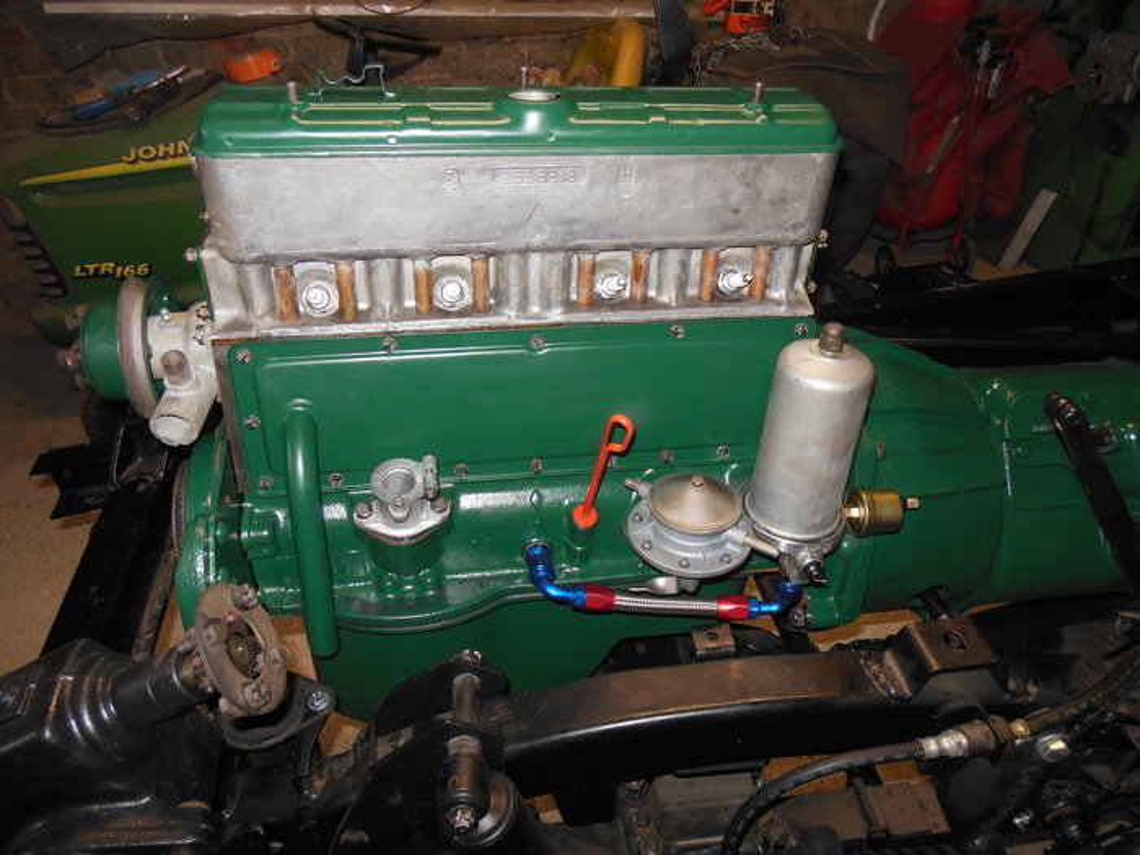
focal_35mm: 25
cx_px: 570
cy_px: 428
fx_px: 823
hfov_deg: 69.4
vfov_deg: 54.9
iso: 200
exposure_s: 1/25
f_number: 3.2
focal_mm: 4.5
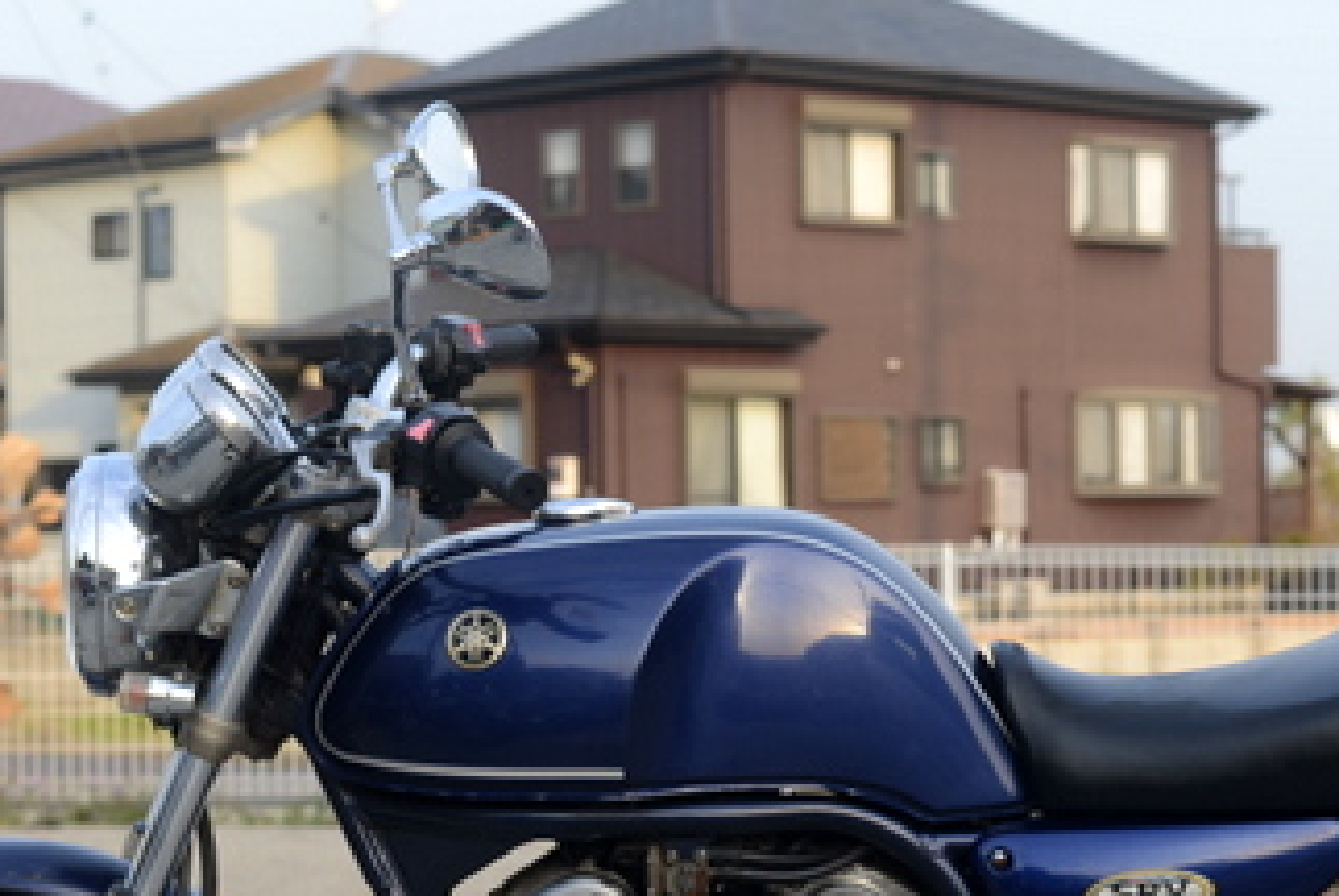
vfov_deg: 13.7
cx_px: 904
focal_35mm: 99
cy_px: 848
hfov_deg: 20.5
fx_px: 3685
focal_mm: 50
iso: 100
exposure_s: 1/100
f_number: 5
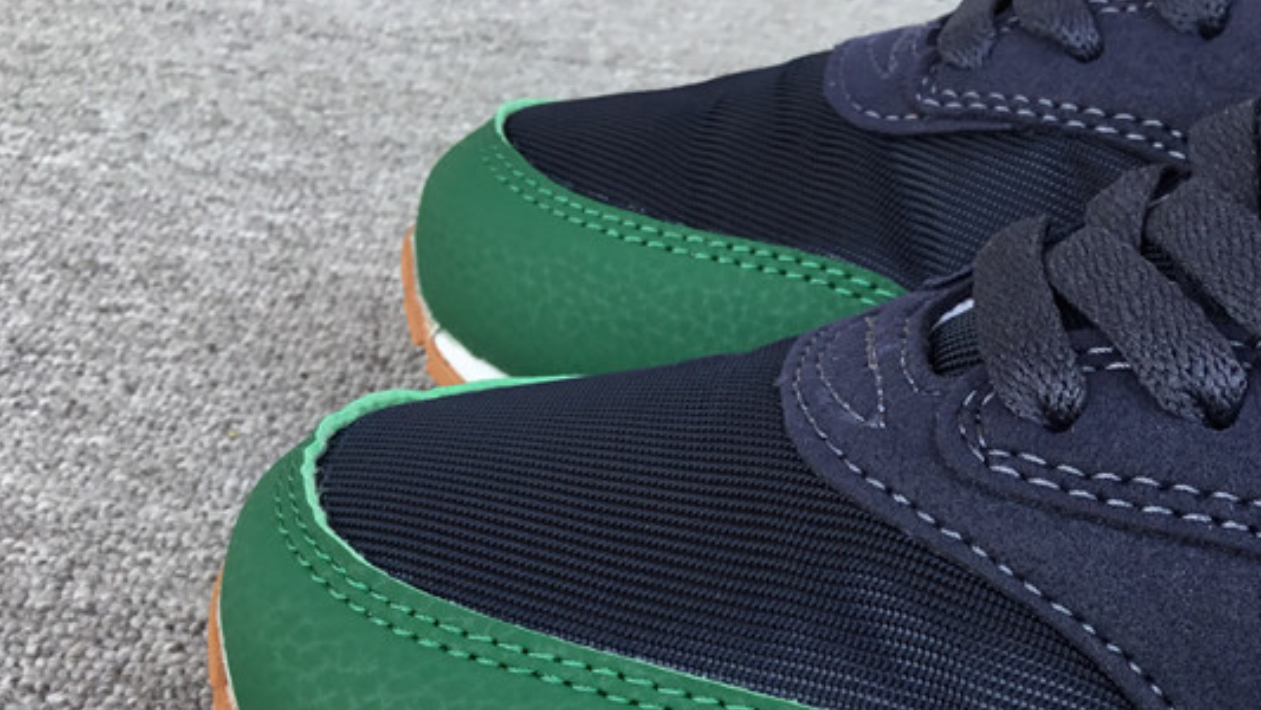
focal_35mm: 57
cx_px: 935
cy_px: 666
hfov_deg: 35.8
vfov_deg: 20.6
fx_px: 1906
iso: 25
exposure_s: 1/142
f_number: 2.4
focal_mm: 3.3
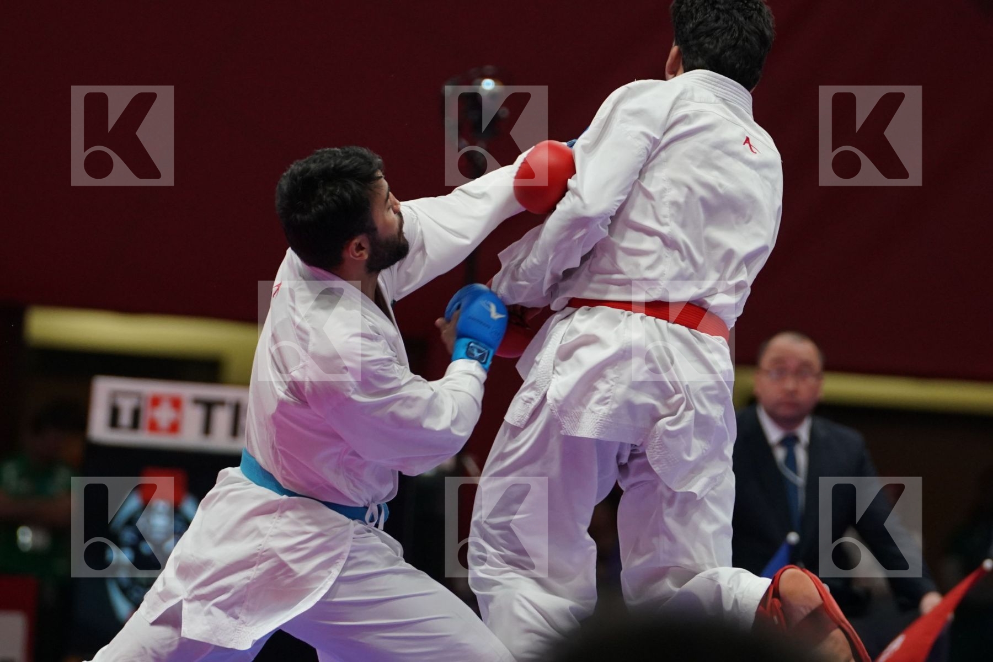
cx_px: 496
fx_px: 8440
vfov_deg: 4.5
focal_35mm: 306
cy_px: 331
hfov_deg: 6.7
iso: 2500
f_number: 4
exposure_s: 1/1000
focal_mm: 204
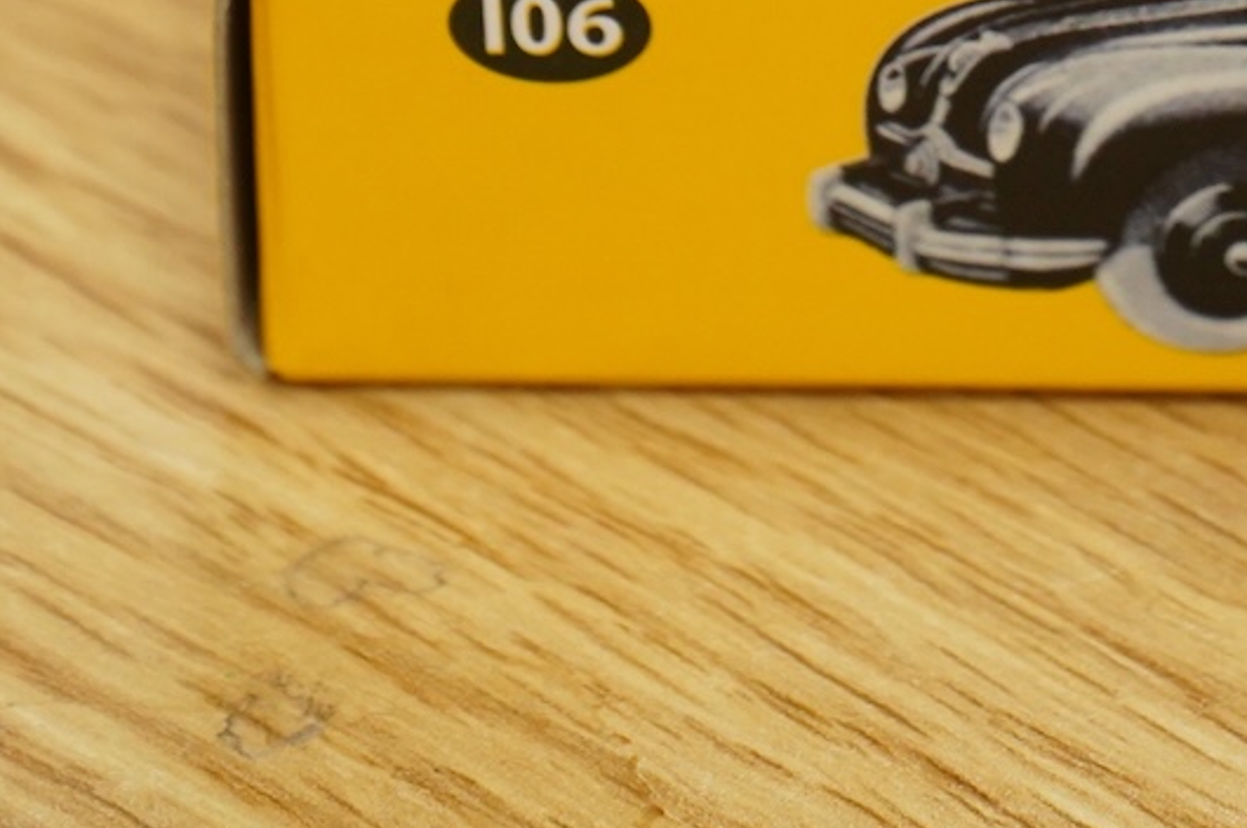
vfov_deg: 6.0
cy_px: -483
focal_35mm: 227
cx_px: 1531
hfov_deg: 9.0
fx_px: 7853
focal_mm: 70
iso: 2500
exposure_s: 1/100
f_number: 8
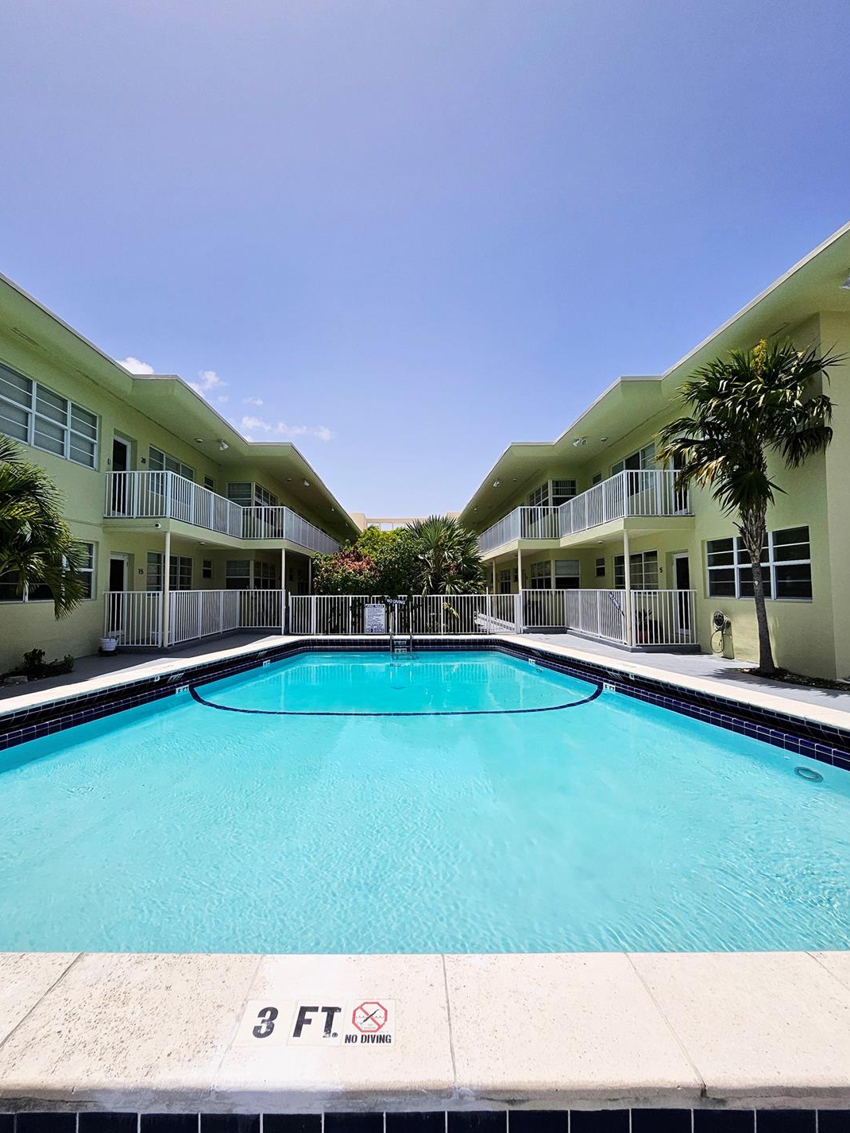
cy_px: 561
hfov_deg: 85.6
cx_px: 403
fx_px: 458
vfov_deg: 102.1
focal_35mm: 14
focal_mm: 1.7
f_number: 2.2
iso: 32
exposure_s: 1/3125
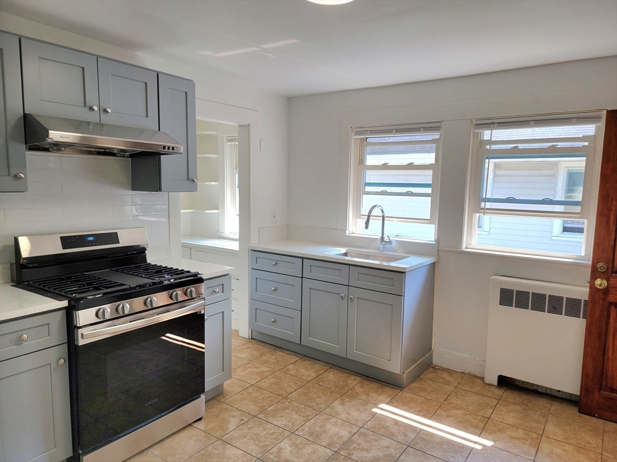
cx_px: 308
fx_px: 428
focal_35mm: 24
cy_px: 231
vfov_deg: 56.8
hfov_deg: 71.6
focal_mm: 6.7
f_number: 1.8
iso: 32
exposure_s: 1/120
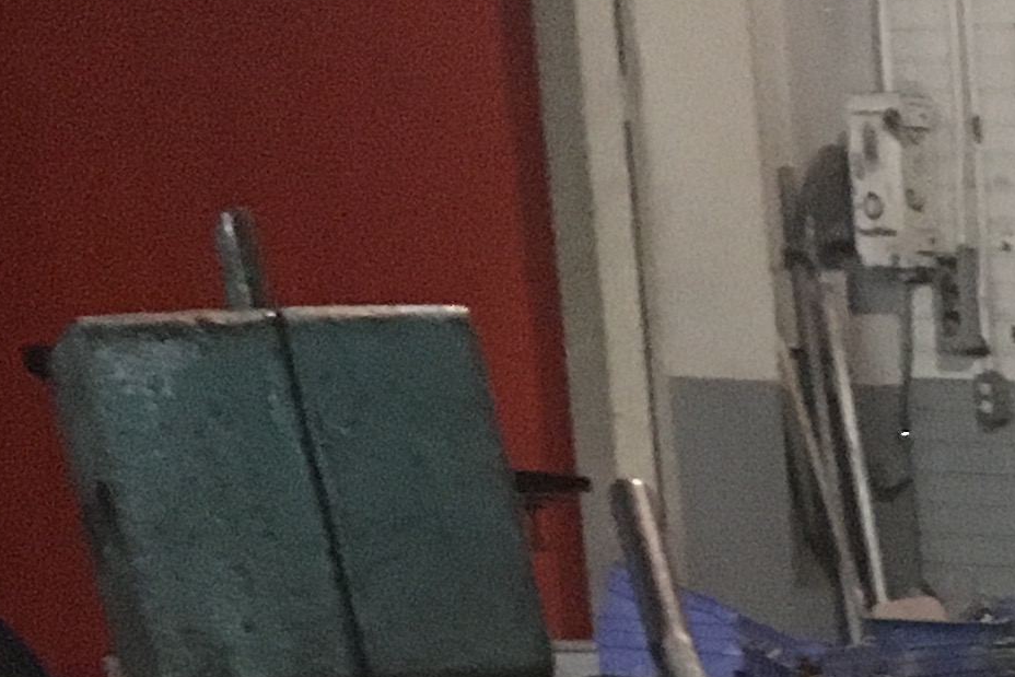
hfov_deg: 13.5
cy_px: 1637
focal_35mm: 131
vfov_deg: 9.3
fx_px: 3694
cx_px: 2017
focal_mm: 4.15
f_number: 2.2
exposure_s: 1/15
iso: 250
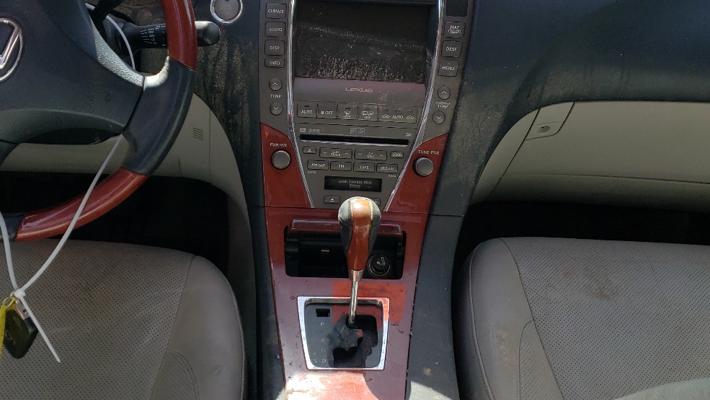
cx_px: 340
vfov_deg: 25.9
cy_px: 173
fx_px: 866
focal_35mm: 46
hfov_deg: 44.6
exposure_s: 1/370
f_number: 1.5
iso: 50
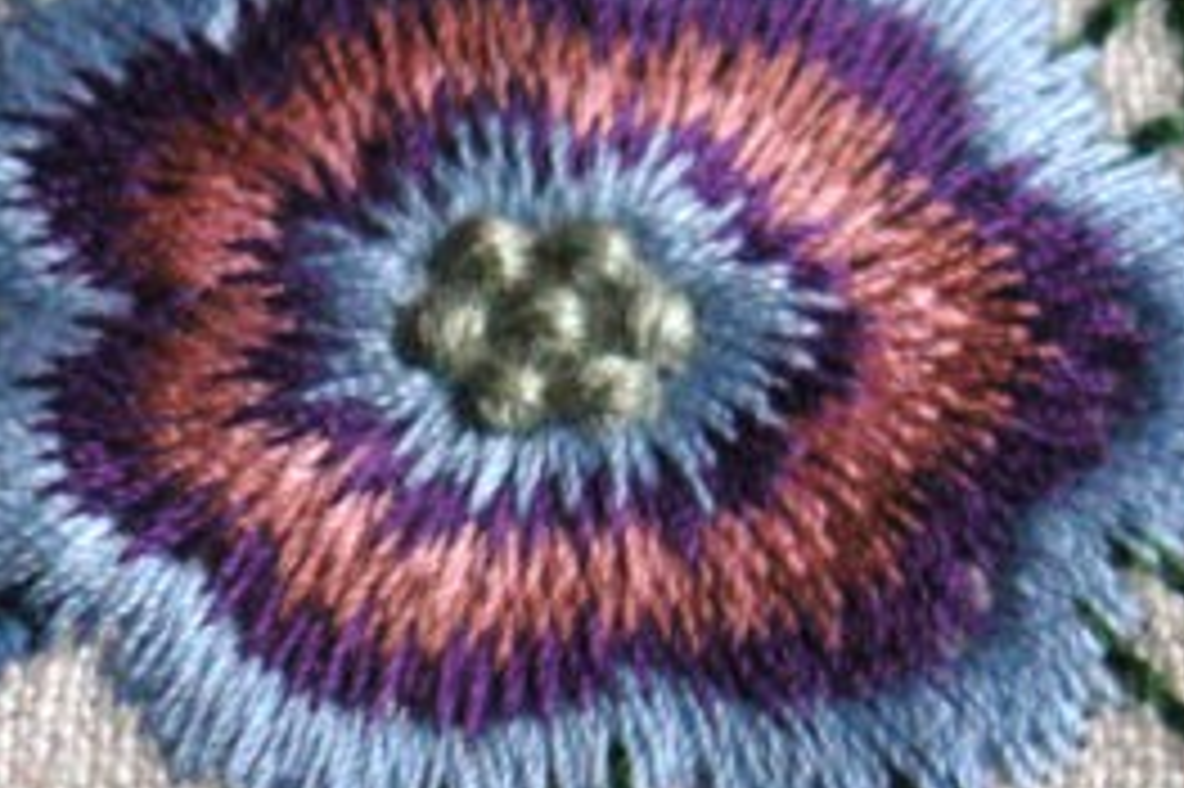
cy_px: 833
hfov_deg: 3.2
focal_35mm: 640
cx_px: 680
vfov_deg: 2.1
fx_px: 21035
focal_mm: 70
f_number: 8
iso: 800
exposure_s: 1/250
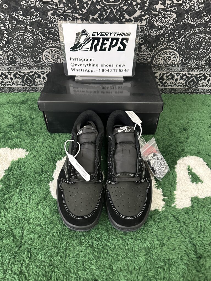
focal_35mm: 24
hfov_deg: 56.8
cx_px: 106
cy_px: 140
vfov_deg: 71.6
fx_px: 195
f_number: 1.78
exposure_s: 1/55
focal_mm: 6.86
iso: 1000
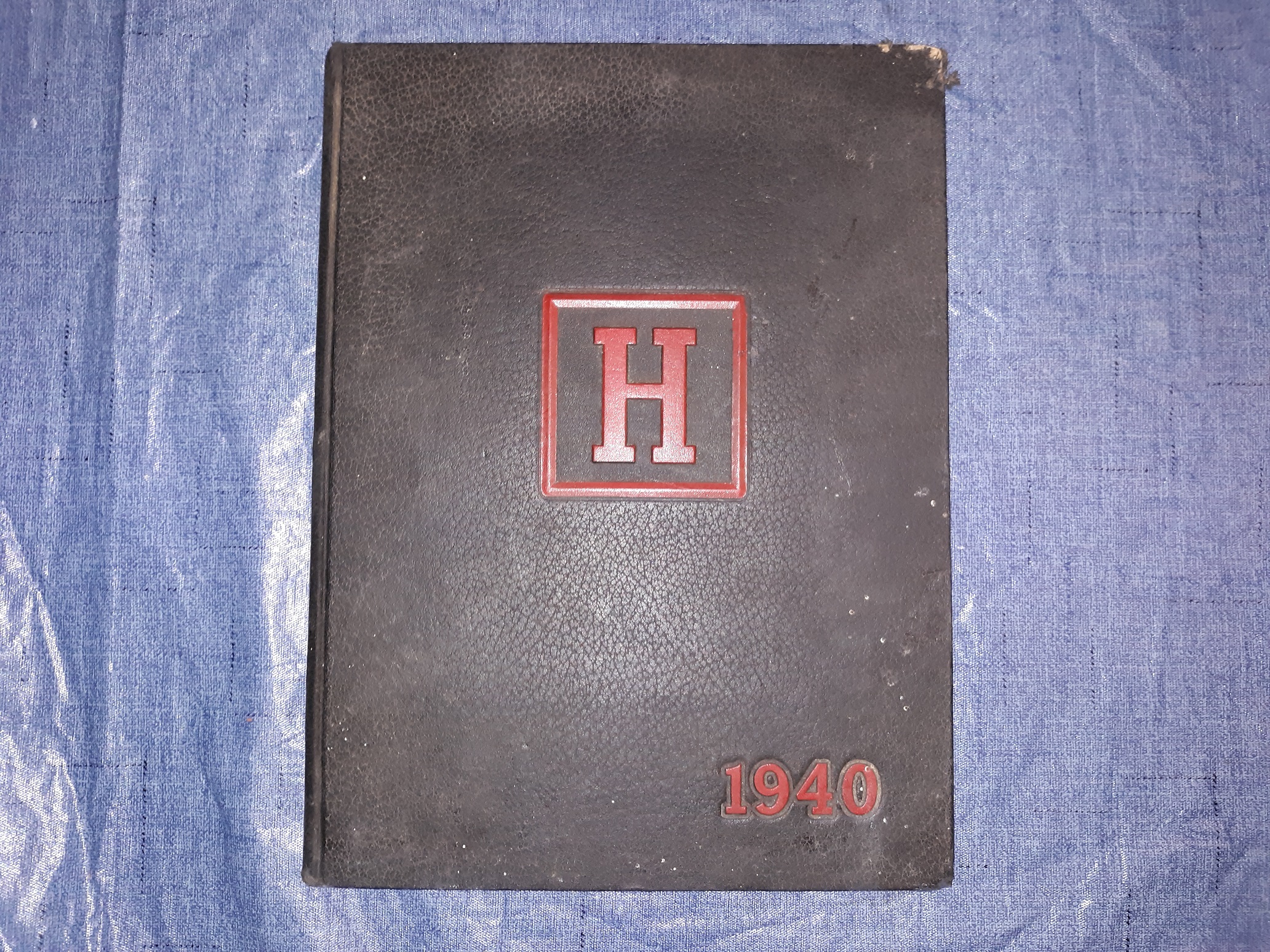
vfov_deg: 49.7
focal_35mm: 28
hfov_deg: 63.4
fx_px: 1027
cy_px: 476
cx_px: 635
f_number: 1.7
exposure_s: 1/40
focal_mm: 3.7
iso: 100
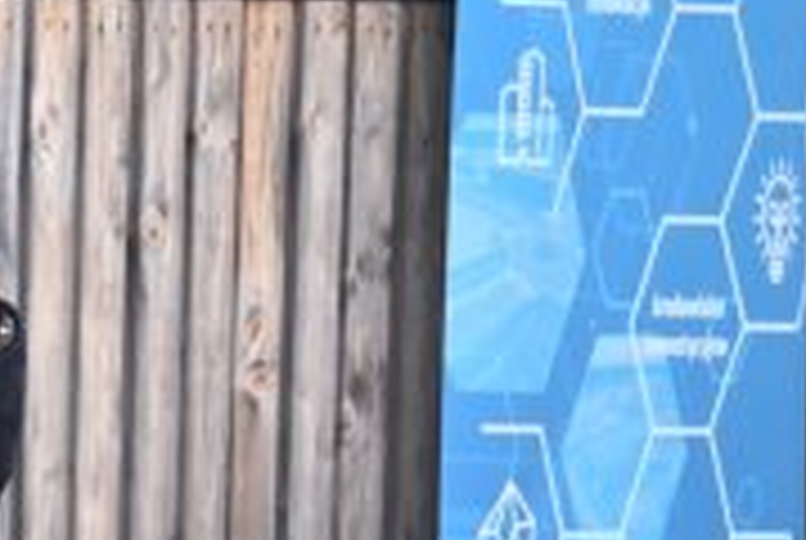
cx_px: -151
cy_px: 418
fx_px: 24893
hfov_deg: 1.9
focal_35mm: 1110
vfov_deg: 1.2
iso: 1250
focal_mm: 400
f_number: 6.3
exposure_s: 1/200
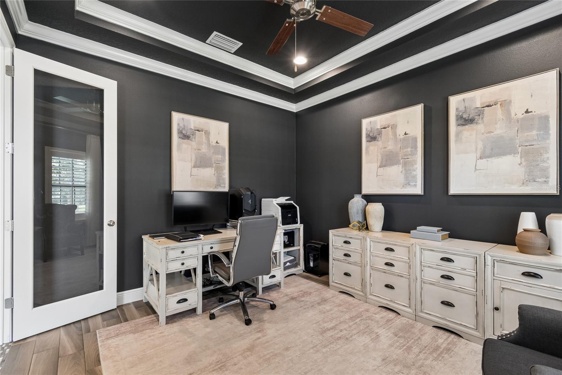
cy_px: 188
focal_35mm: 15
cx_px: 281
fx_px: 234
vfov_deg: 77.3
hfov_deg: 100.4
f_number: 7.1
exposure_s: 1.3
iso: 100
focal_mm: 10
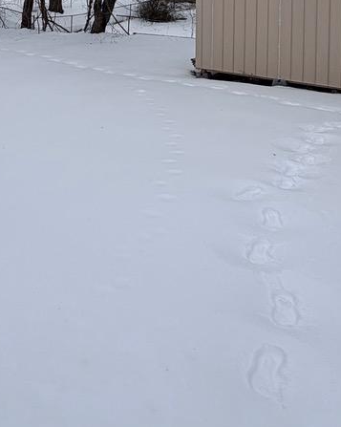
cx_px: 123
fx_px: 594
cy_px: -50
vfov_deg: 34.0
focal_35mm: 47
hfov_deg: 31.9
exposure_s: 1/1189
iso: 20
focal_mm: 2.22
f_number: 2.2
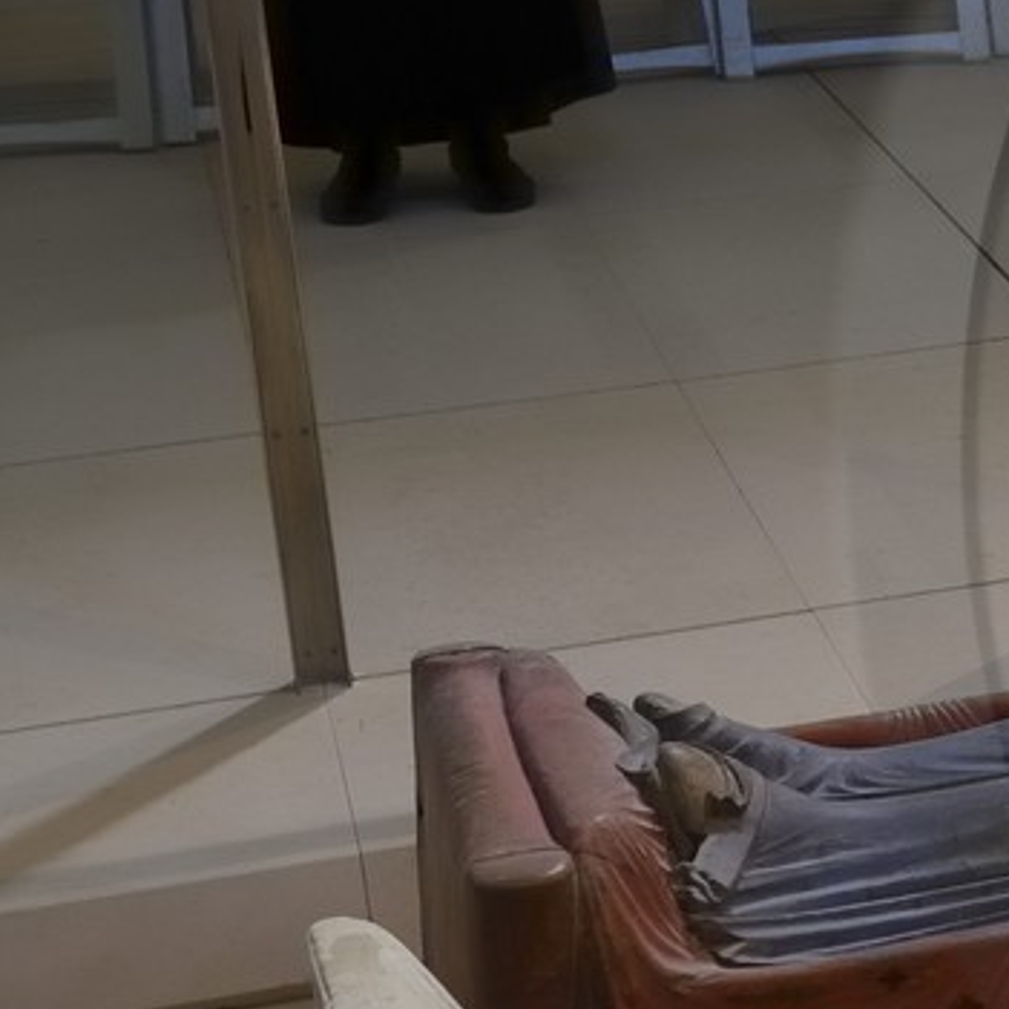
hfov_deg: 13.0
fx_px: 3825
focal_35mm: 116
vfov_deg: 15.0
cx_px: 2015
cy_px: 451
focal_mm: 20
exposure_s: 1/2
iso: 100
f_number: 8
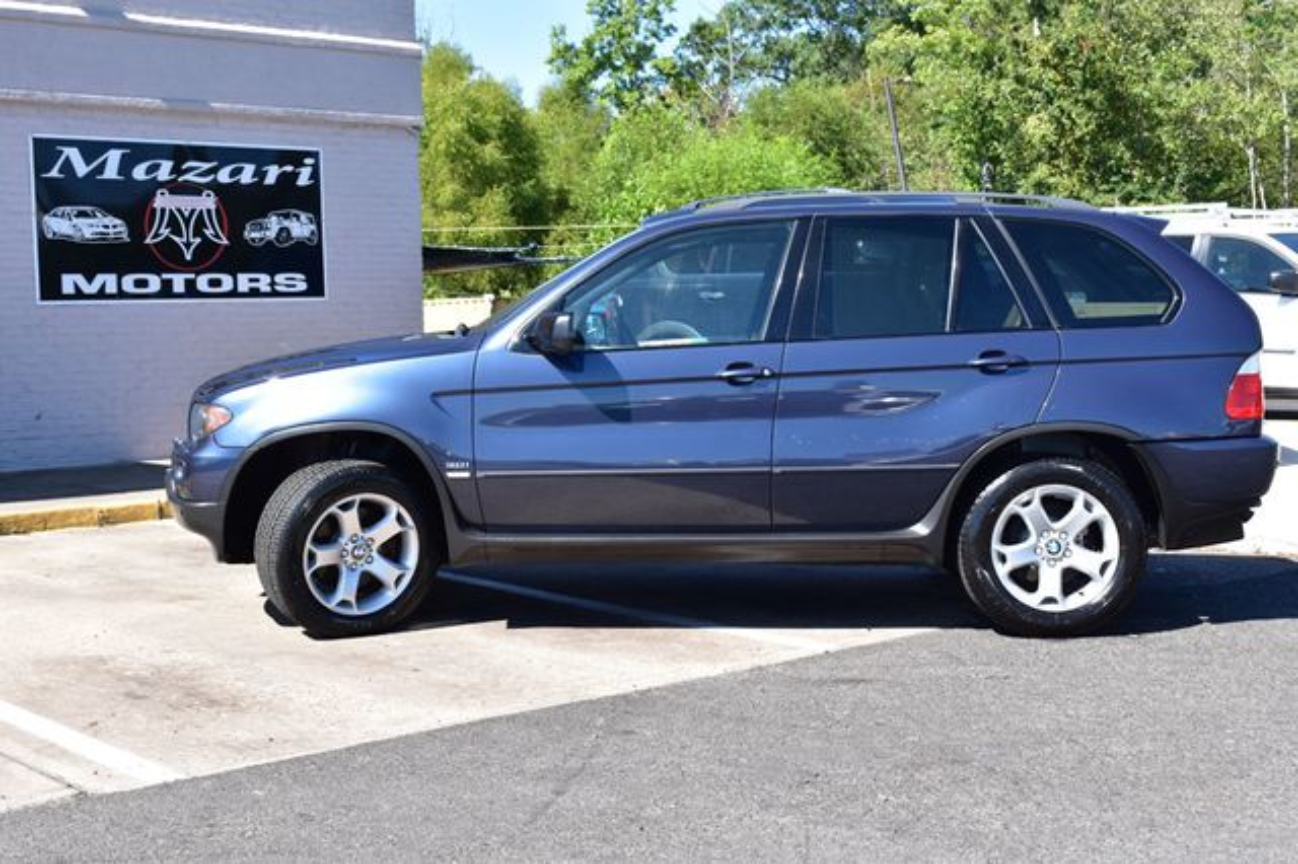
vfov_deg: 26.5
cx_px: 649
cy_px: 432
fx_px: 1838
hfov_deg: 38.9
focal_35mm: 51
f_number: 10
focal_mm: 34
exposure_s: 1/320
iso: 400
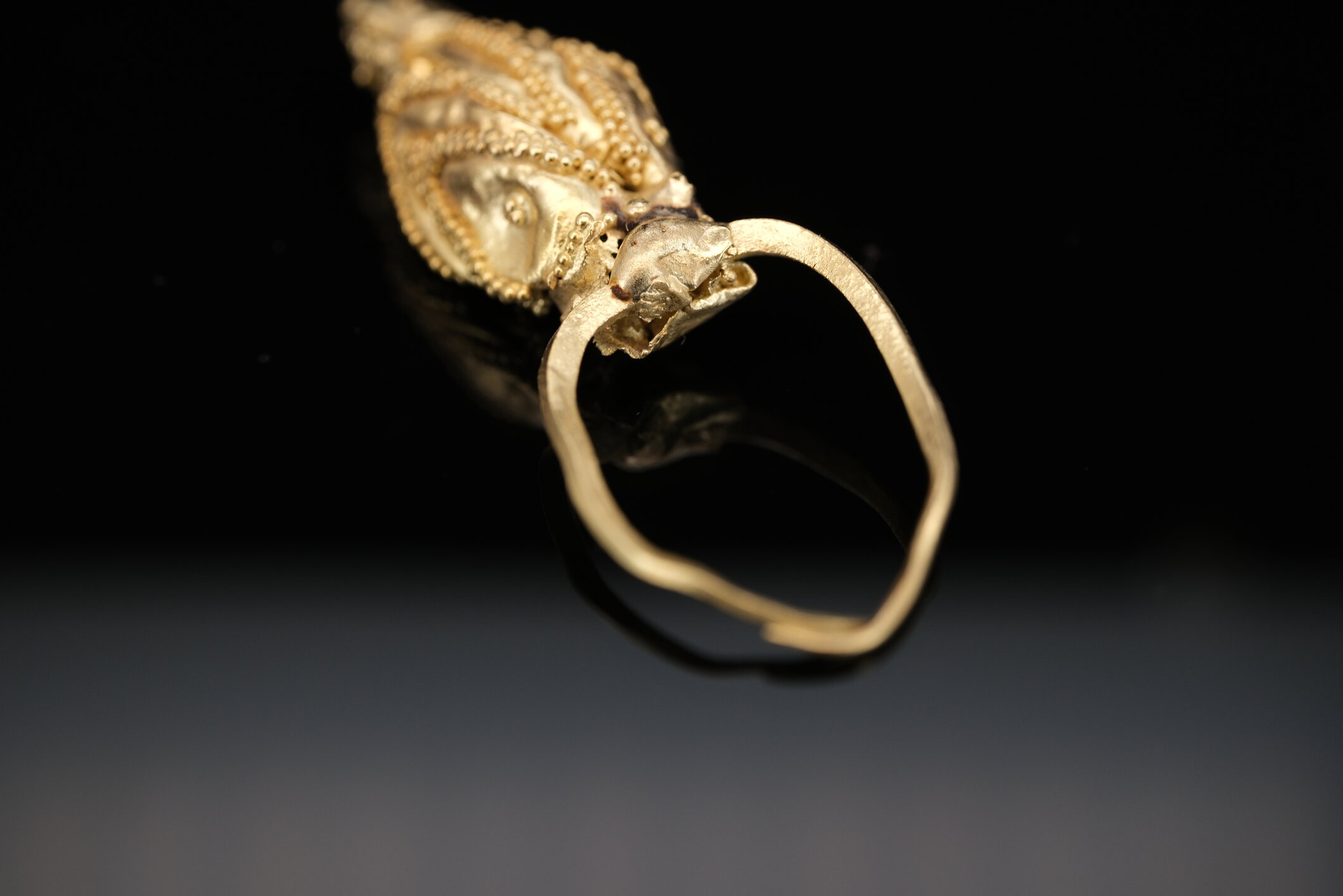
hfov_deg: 33.9
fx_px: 2201
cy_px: 342
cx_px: 605
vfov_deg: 22.9
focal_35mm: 59
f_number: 5.6
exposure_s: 1/180
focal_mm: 30
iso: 160
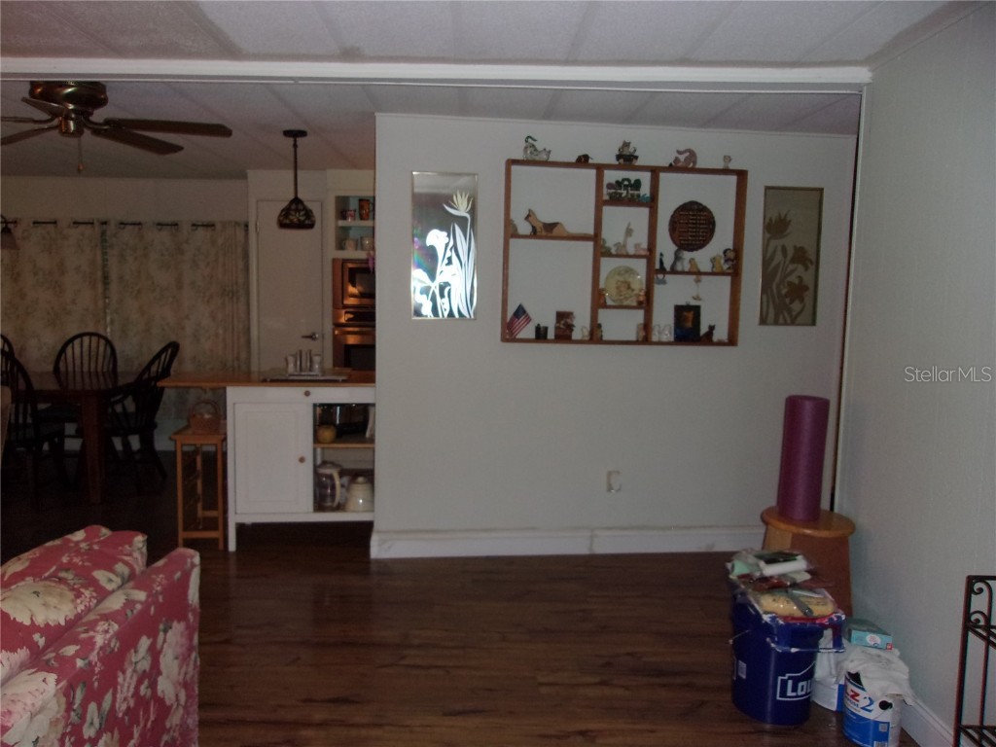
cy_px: 374
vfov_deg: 51.4
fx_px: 777
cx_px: 498
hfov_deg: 65.3
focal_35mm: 27
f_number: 3
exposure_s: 1/34
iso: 200
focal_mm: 4.9
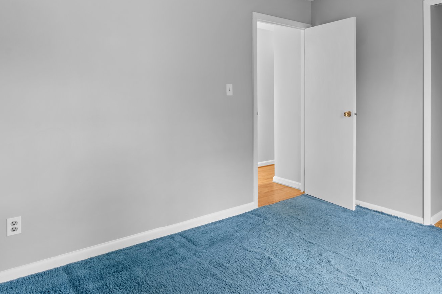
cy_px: 101
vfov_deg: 50.5
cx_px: 293
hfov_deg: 69.6
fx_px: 307
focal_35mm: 25
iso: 200
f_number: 8
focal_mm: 16
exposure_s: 3.2
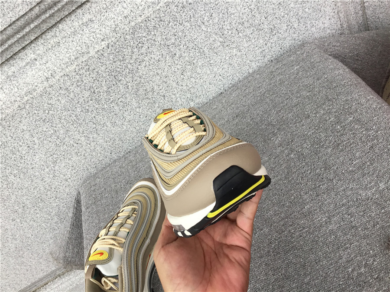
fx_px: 349
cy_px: 146
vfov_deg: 45.4
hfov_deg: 58.4
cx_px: 195
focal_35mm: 31
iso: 50
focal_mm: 3.3
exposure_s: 1/100
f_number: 2.4
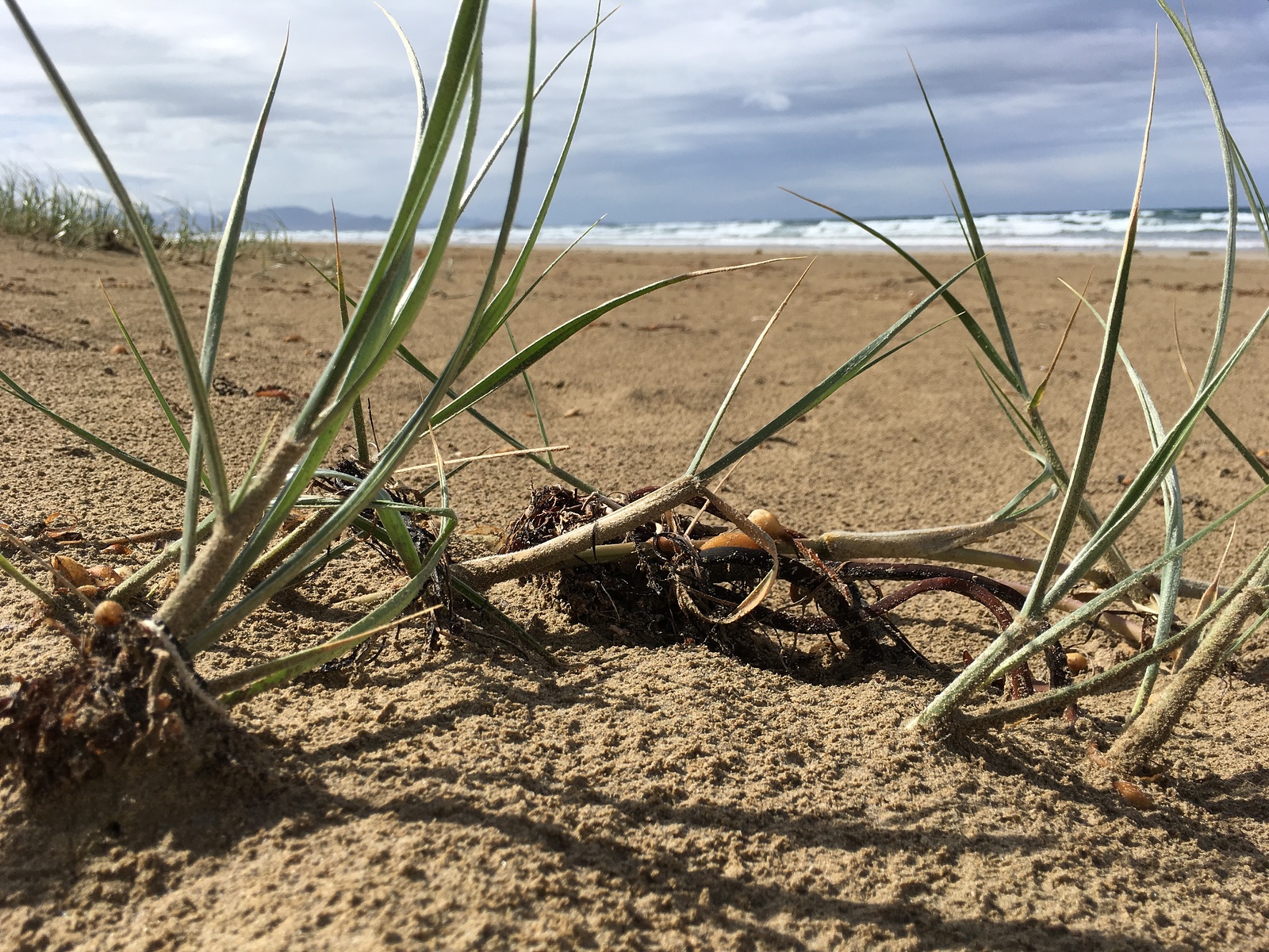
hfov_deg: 61.7
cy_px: 476
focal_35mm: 29
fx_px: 1063
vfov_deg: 48.2
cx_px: 634
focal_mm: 4.15
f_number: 2.2
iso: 25
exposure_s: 1/2653
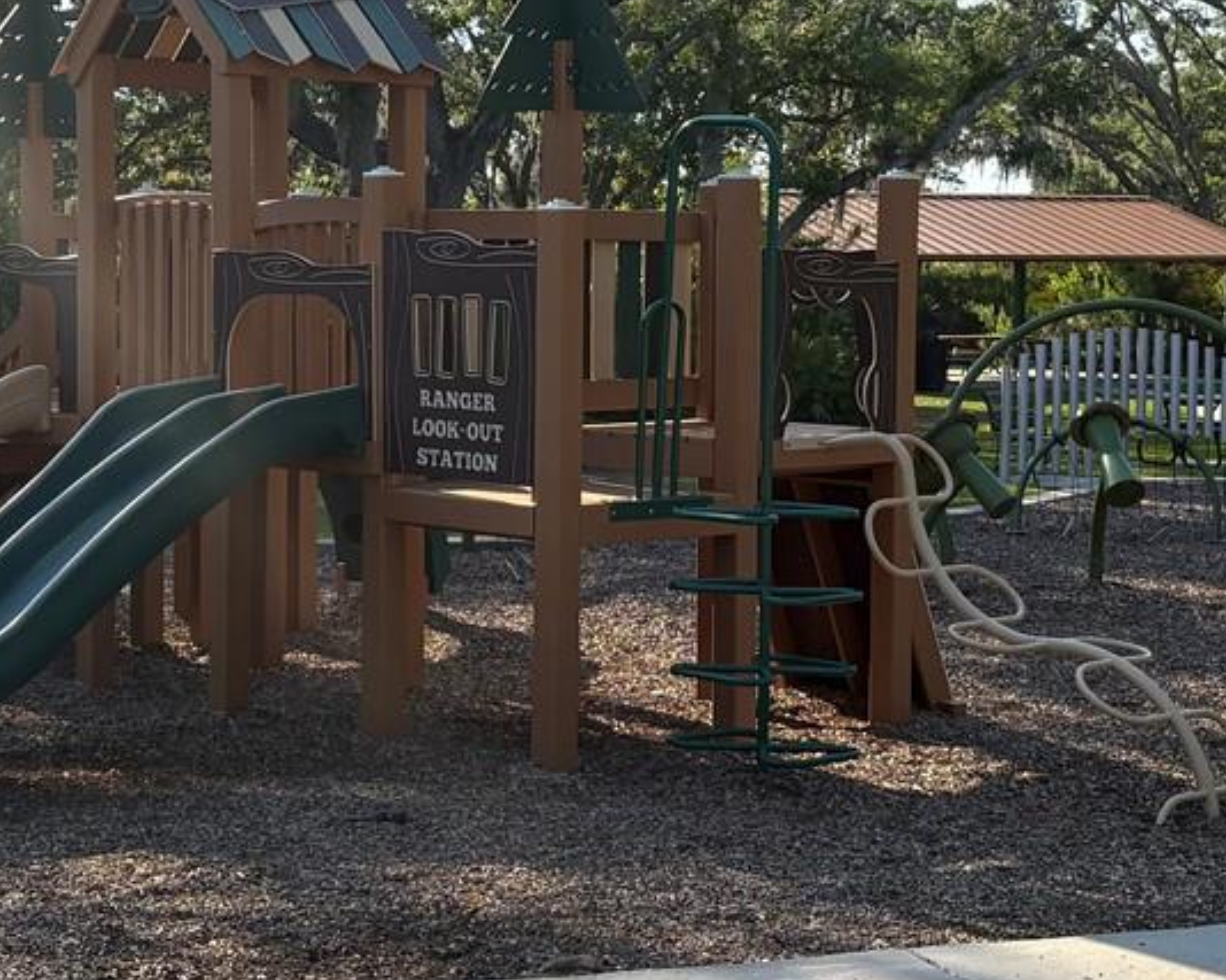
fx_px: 2757
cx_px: 468
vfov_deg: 20.1
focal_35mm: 76
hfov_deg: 25.0
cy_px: 349
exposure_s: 1/3125
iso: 64
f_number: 1.6
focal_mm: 5.96
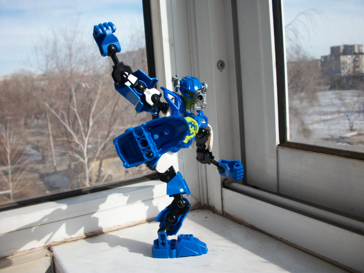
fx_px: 368
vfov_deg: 40.7
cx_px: 182
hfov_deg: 52.6
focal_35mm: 35
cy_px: 136
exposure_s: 1/200
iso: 80
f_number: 8.8
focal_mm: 6.3
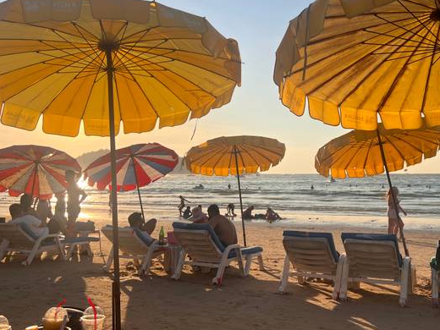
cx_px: 262
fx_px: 458
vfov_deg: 39.6
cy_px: 154
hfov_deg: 51.0
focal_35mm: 36
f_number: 1.5
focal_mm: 5.7
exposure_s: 1/4444
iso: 50
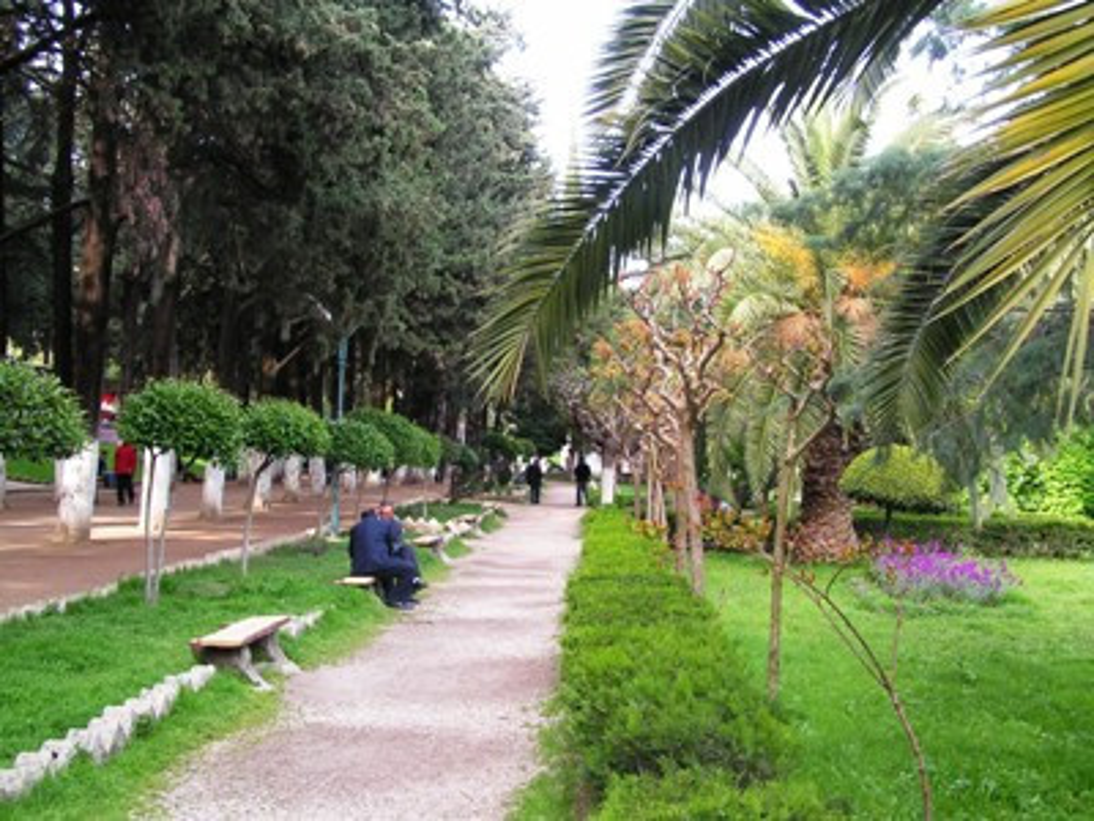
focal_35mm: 42
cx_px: 547
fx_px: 1327
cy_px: 410
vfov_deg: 34.3
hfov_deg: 44.8
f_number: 4
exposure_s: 1/50
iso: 50
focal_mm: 7.1
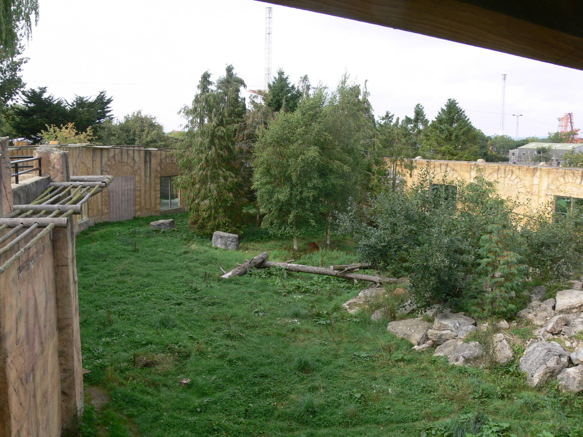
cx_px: 292
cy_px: 218
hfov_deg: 52.6
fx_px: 589
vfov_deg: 40.7
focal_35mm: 35
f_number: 5.6
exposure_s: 1/125
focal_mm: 7.4
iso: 80
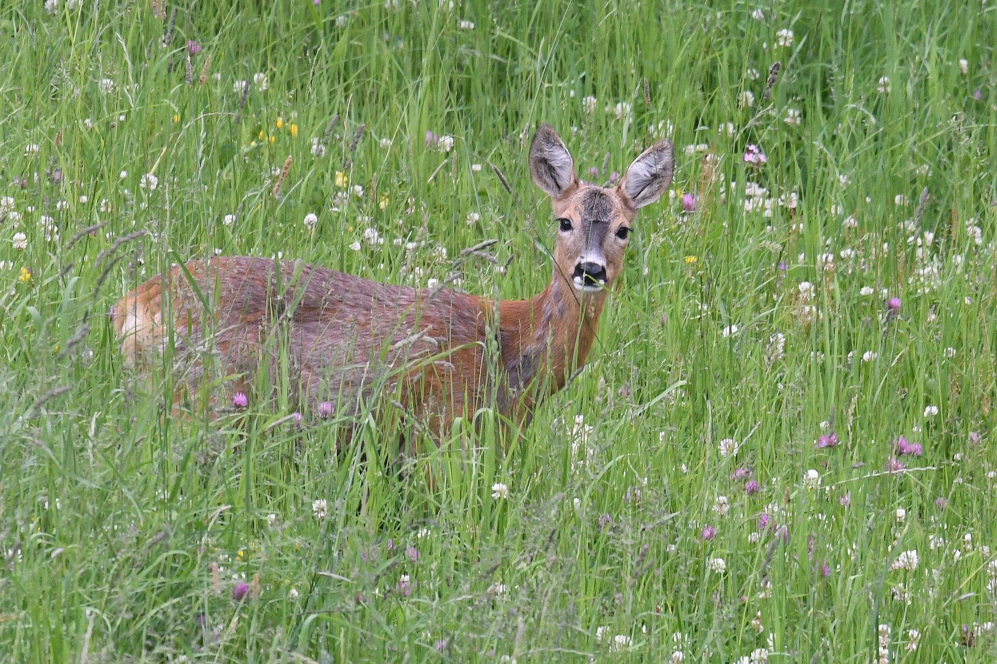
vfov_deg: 2.2
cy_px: 332
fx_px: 17436
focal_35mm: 630
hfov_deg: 3.3
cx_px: 498
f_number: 7.1
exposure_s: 1/400
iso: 1600
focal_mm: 420
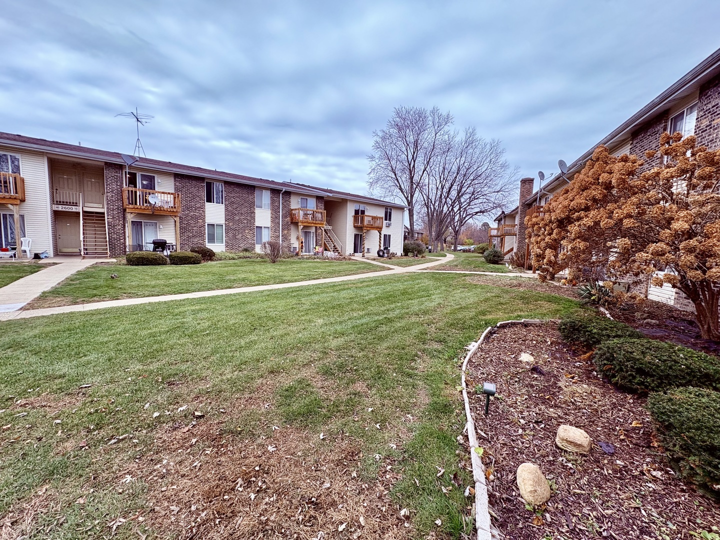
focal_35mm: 14
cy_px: 270
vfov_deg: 85.7
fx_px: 291
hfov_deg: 102.1
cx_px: 360
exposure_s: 1/241
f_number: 2.2
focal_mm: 2.22
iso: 64
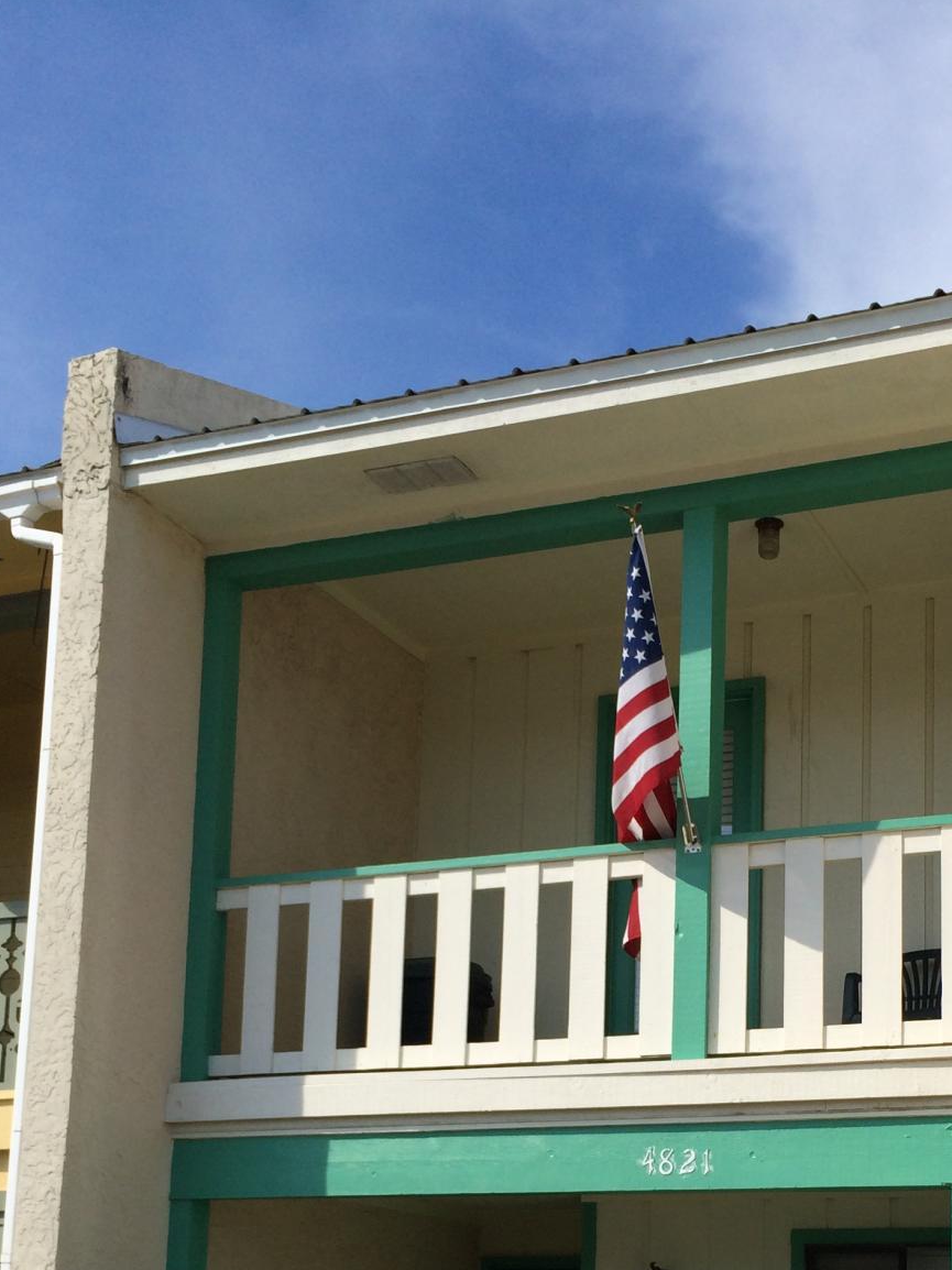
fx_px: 1907
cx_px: 694
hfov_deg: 27.7
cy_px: 1094
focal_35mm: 52
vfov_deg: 35.1
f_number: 2.2
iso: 32
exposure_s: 1/3425
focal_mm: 4.12
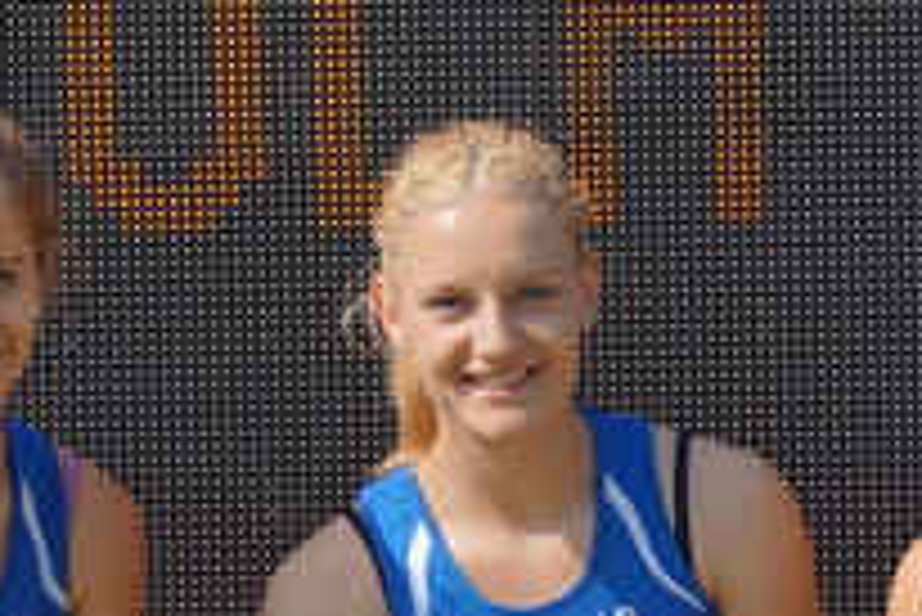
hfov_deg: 6.1
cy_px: 423
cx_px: 373
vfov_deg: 4.1
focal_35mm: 340
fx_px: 8701
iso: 100
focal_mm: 75
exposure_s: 1/640
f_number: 5.6
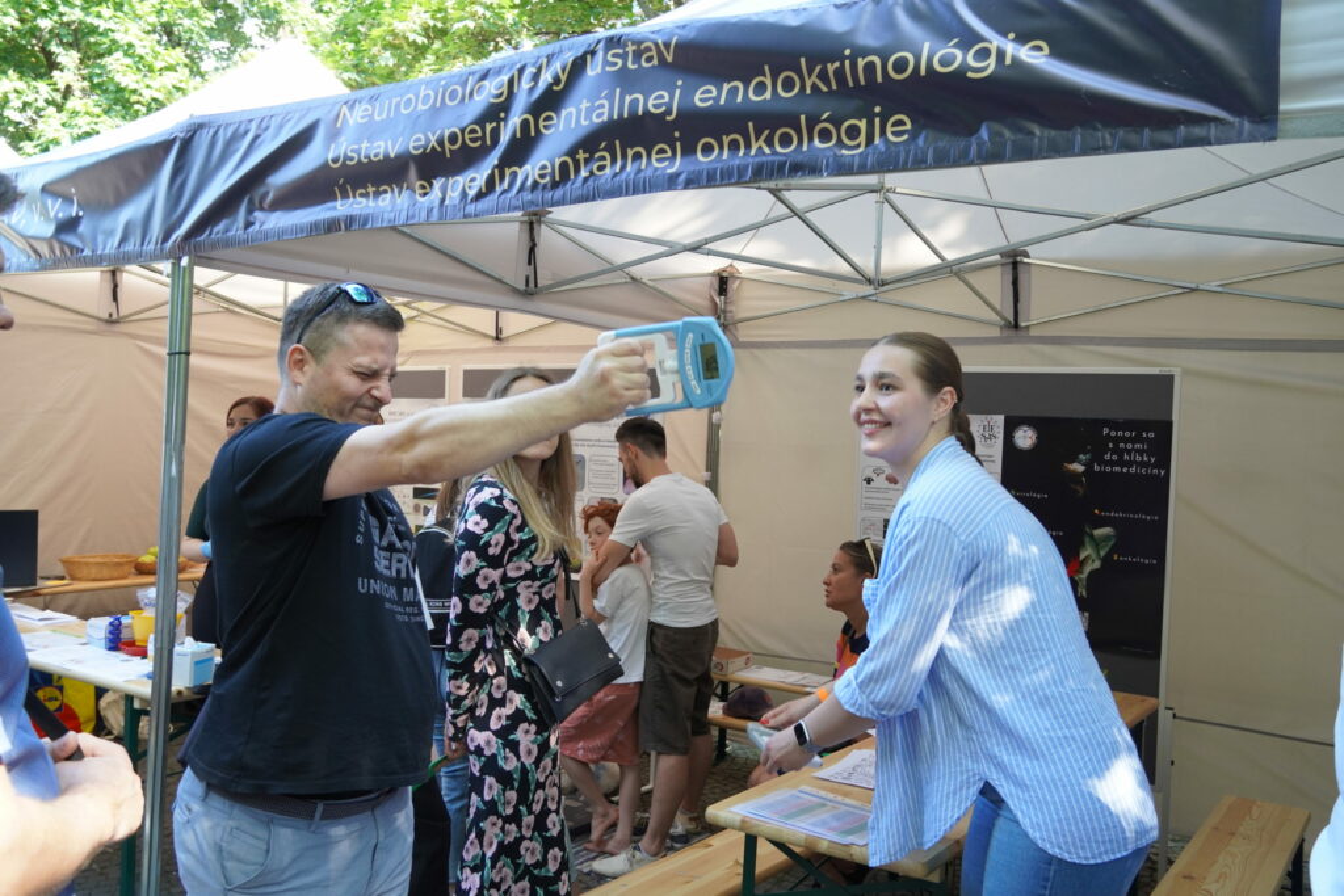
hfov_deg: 61.9
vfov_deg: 43.6
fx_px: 1120
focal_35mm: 30
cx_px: 672
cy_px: 448
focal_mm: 20
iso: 500
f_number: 4
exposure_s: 1/160
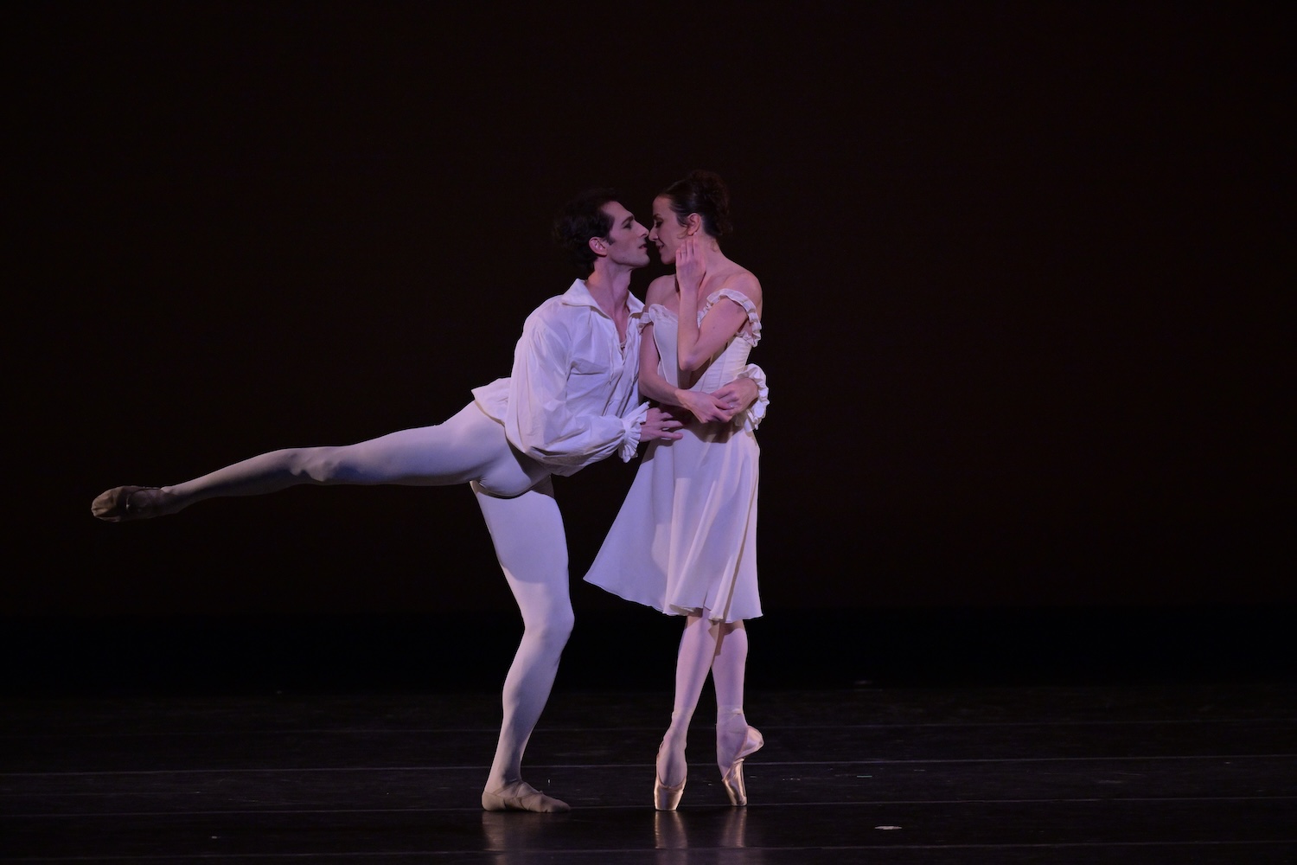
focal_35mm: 390
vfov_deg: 3.5
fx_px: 14050
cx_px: 648
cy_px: 432
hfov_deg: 5.3
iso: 3200
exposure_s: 1/400
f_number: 4
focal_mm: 390
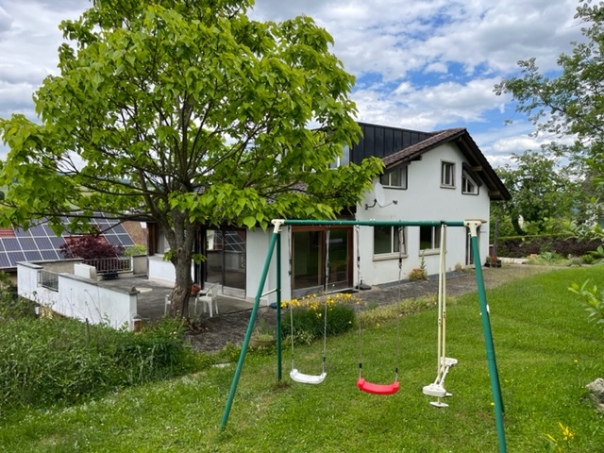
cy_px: 226
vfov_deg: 53.1
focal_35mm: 26
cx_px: 302
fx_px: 454
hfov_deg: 67.3
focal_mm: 5.1
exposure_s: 1/1721
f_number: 1.6
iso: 50
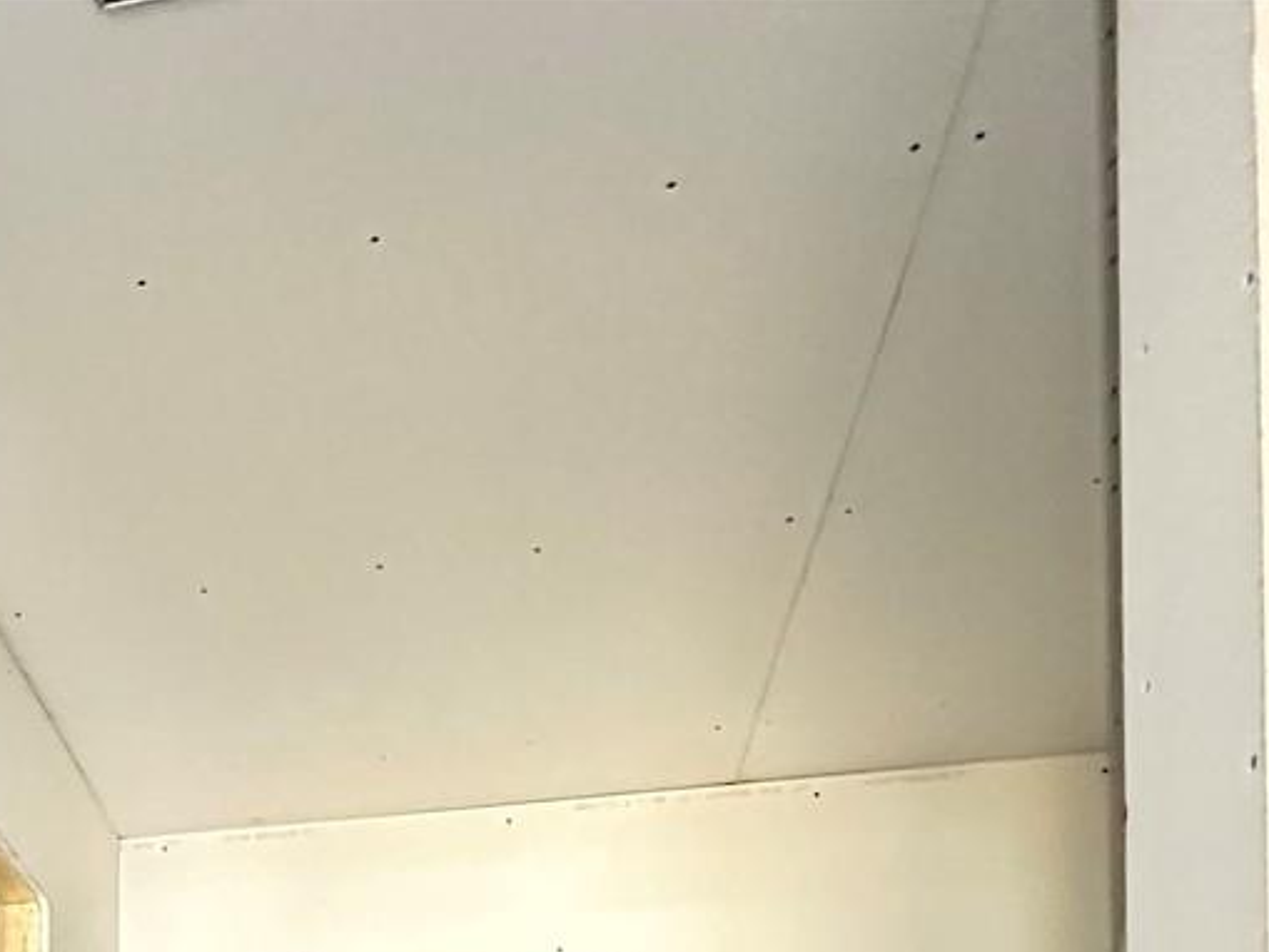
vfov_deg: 24.3
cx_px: 167
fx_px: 1613
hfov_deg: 40.2
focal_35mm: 44
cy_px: 1490
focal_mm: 2.22
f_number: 2.2
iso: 1250
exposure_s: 1/41
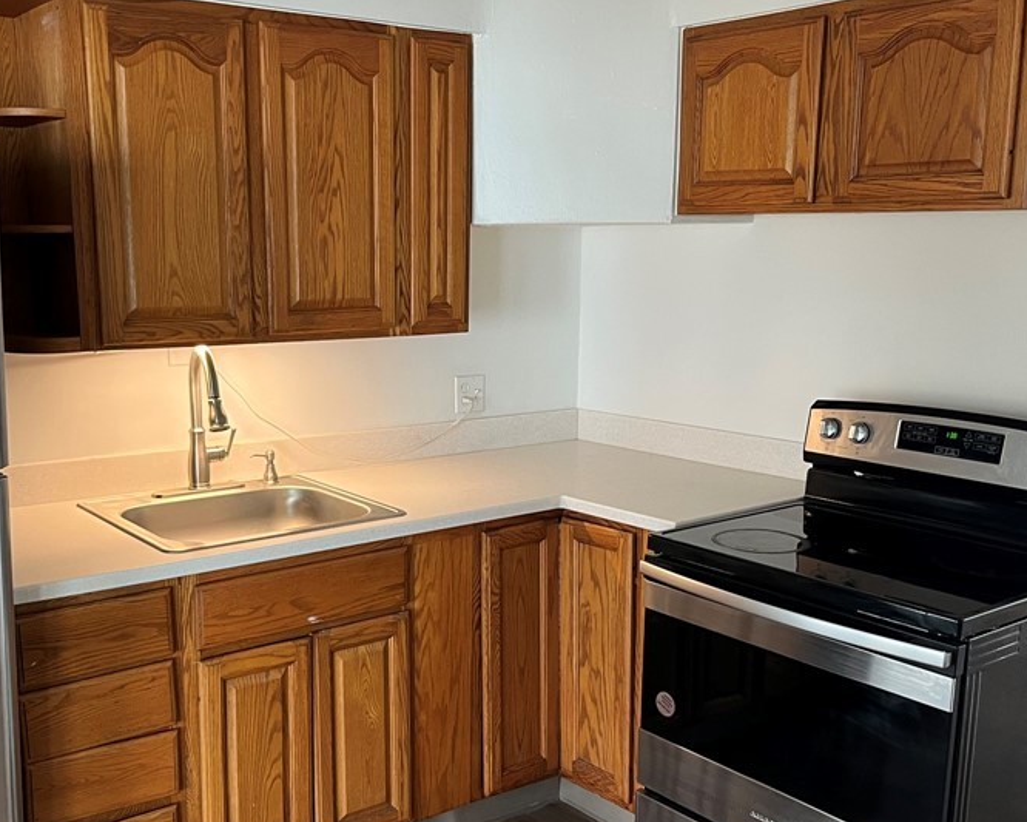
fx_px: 1186
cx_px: 423
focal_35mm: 39
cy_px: 492
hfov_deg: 46.6
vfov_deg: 38.1
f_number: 1.6
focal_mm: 5.1
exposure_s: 1/60
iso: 160
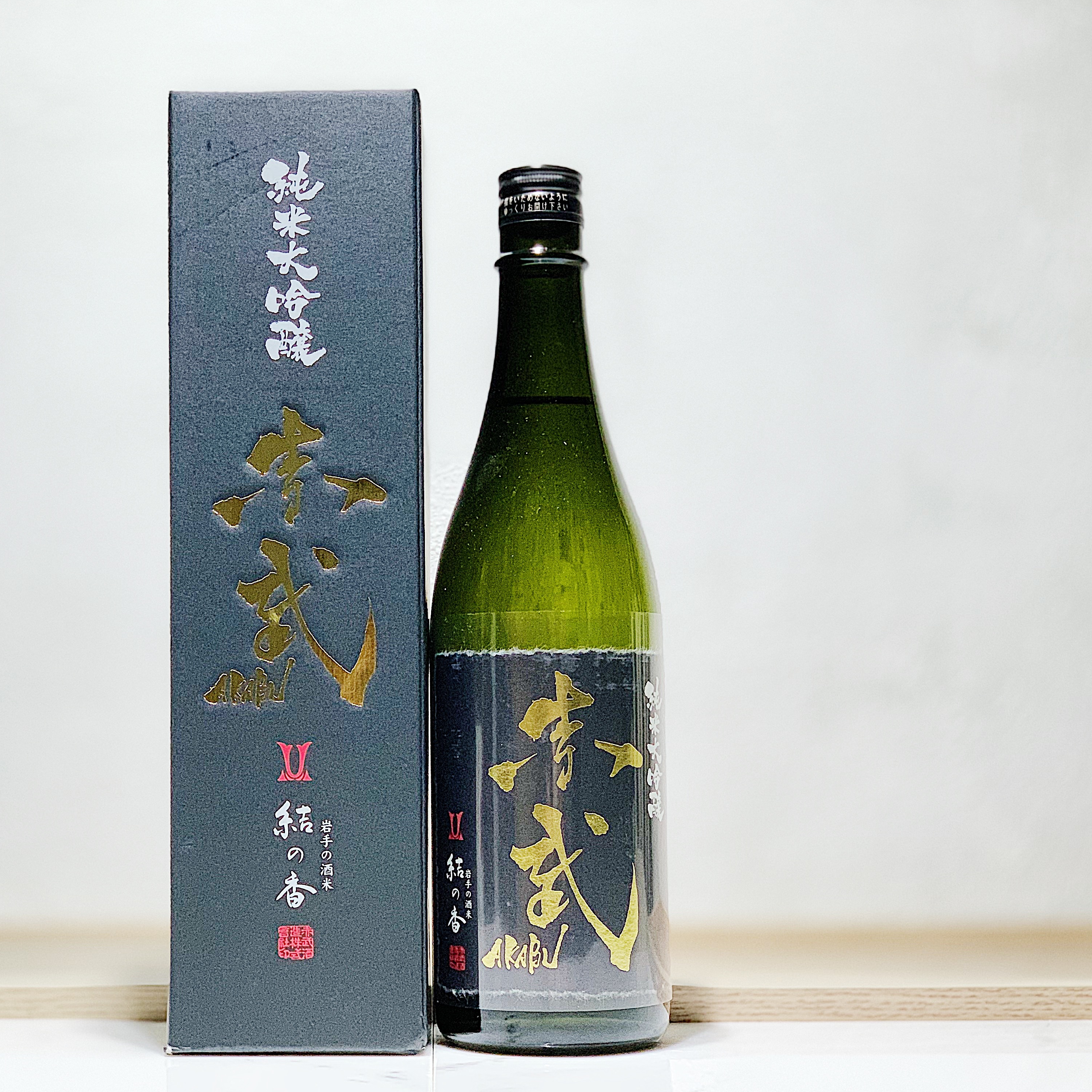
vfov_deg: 27.7
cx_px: 414
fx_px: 2213
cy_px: 547
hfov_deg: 27.6
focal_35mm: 62
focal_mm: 6
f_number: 2.4
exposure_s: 1/60
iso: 250
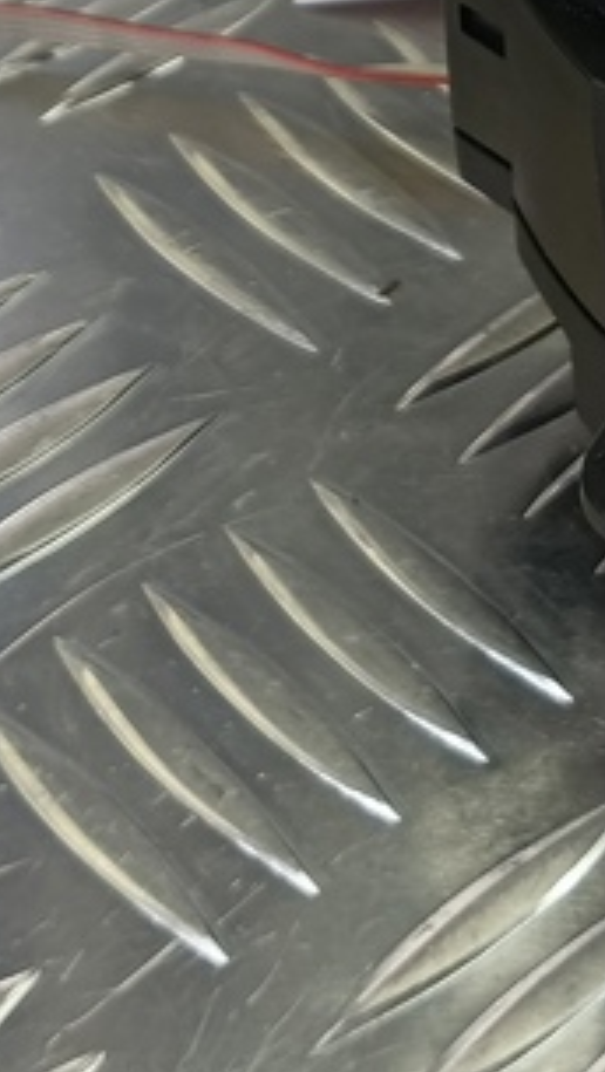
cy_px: -221
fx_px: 2391
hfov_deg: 14.1
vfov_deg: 23.1
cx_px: 651
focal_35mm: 84
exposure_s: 1/50
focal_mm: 4.11
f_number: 1.6
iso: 106
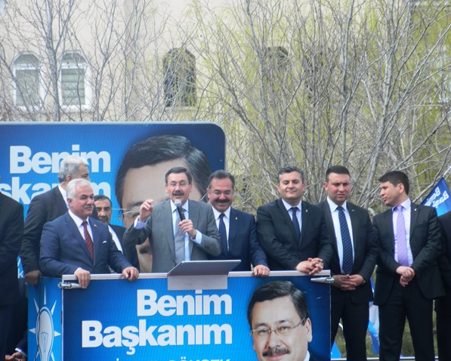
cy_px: 180
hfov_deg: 4.7
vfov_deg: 3.8
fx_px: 5514
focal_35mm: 413
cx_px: 214
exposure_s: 1/125
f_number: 5.7
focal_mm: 71.2
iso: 80
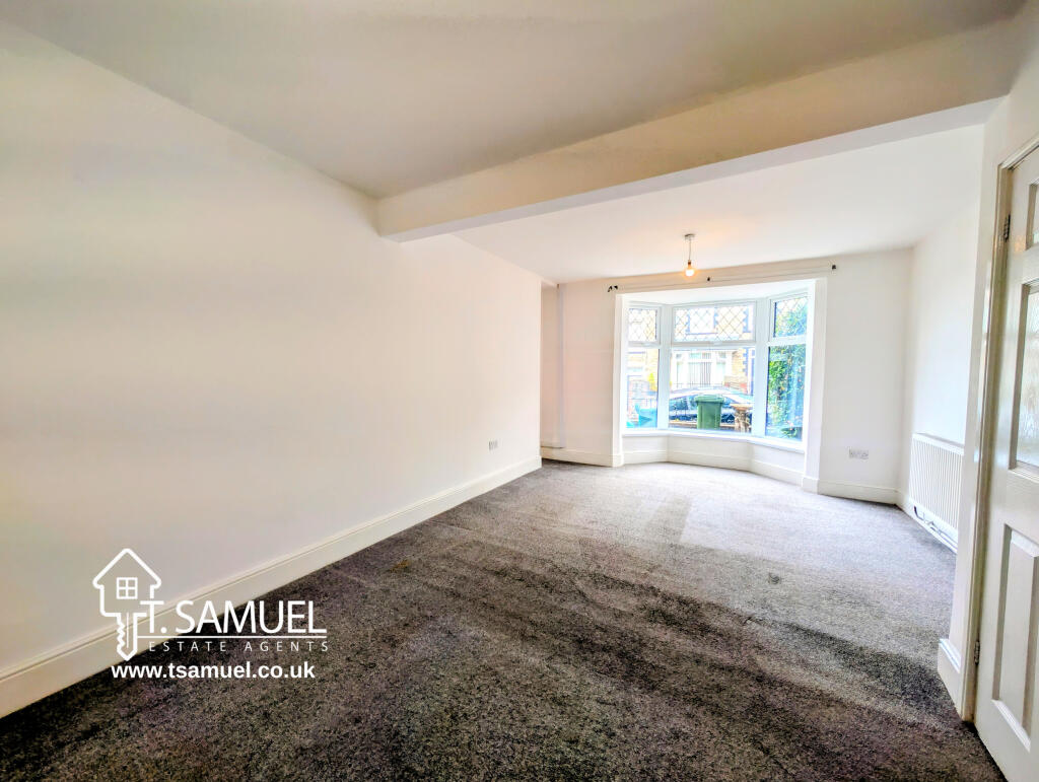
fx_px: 361
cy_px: 391
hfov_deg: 110.5
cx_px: 520
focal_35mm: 12
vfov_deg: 94.6
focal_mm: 2.02
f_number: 1.7
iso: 52
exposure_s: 1/243
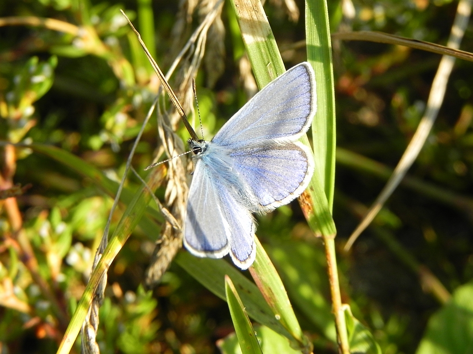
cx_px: 236
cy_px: 177
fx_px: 1435
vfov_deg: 14.1
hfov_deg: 18.7
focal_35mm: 105
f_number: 5.6
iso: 160
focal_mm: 18.8
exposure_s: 1/248
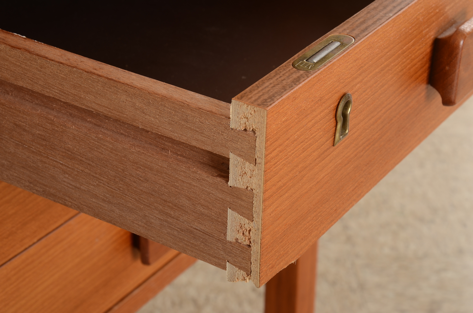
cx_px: 236
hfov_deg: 22.0
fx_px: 1219
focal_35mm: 93
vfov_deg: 14.6
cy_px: 156
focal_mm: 62
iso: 125
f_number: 14
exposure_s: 1/125
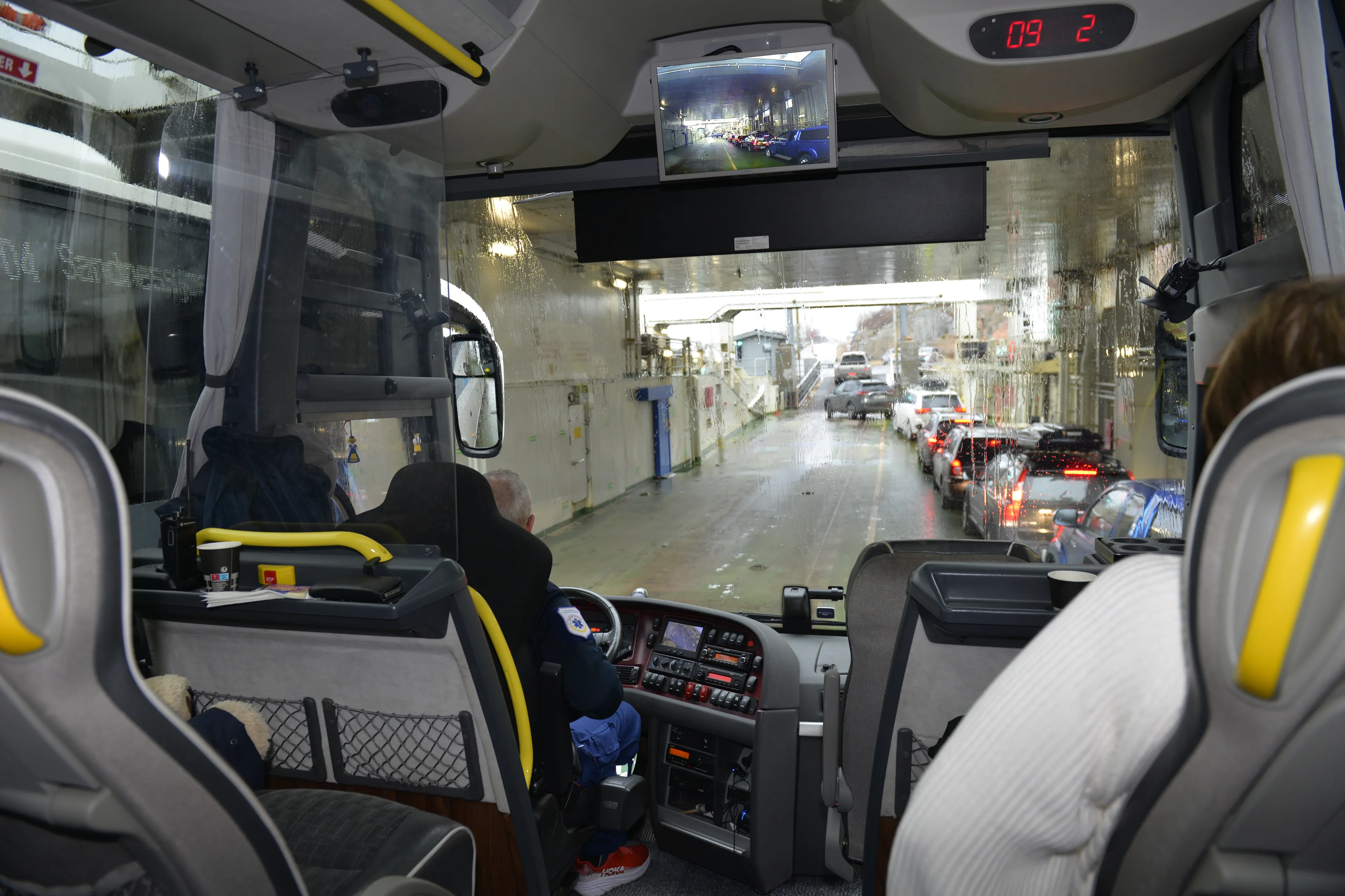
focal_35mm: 24
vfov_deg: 53.1
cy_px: 448
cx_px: 672
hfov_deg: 73.7
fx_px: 897
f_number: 4
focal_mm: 24
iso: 360
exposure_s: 1/60
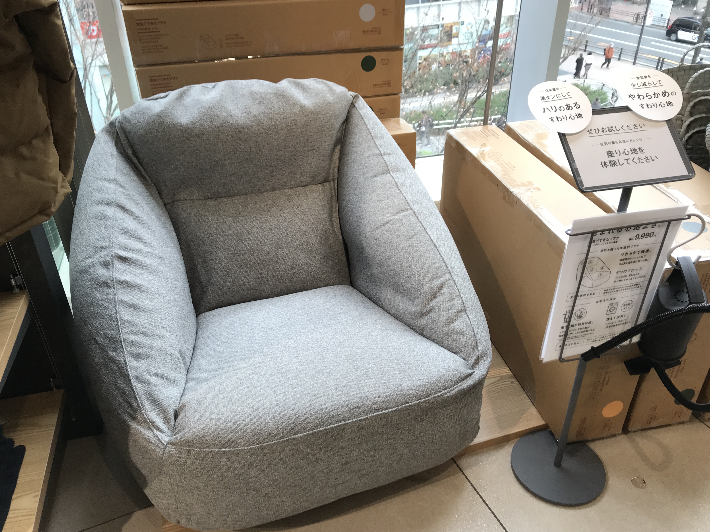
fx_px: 595
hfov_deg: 61.7
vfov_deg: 48.2
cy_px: 271
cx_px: 346
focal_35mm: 29
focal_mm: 3.99
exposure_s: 1/100
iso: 32
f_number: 1.8
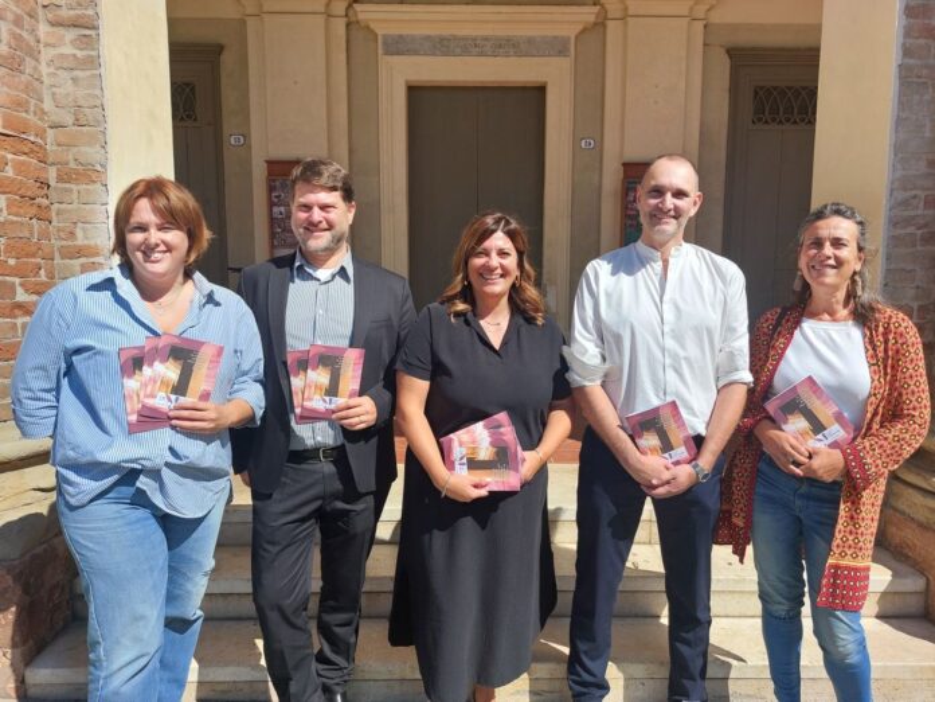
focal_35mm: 24
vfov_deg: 56.8
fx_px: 648
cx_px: 468
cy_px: 351
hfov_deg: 71.6
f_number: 1.8
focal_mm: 5.23
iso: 25
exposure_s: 1/1167
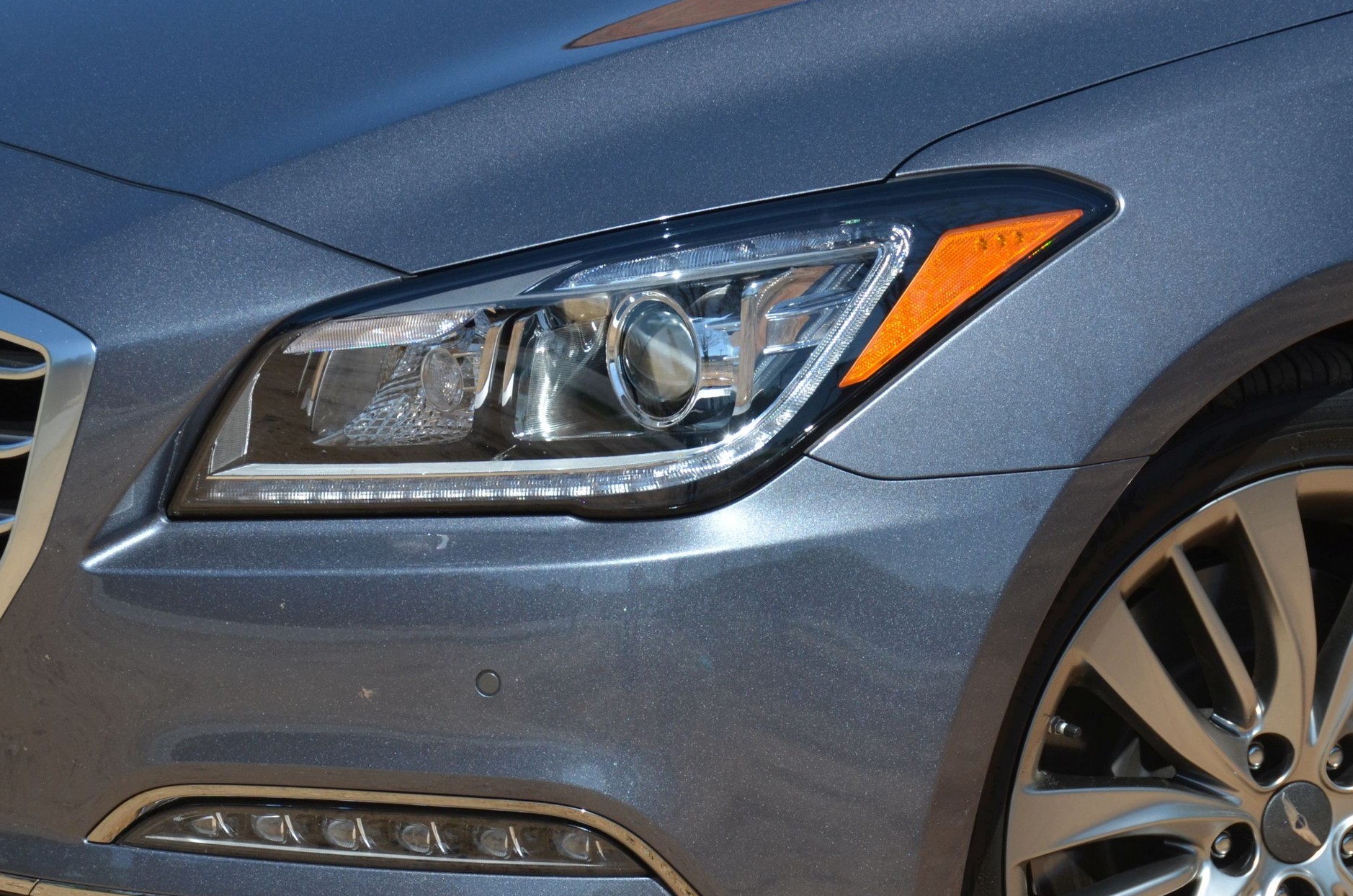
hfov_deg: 10.9
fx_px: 7114
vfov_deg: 7.2
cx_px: 682
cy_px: 545
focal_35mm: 190
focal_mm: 95
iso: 400
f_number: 7.1
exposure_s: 1/1600
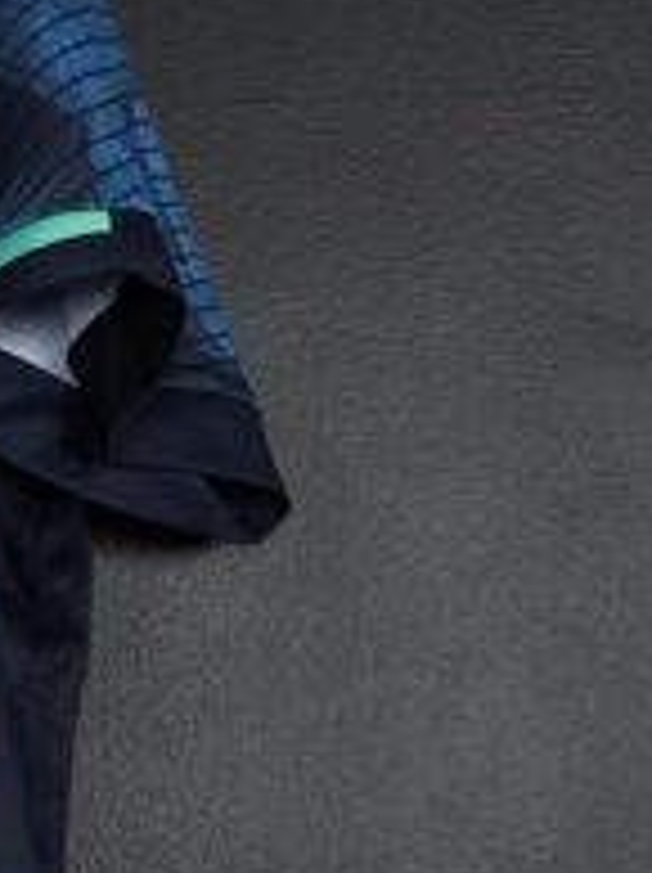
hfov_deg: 13.4
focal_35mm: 95
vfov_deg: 20.3
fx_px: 2391
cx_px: -648
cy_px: 792
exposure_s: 1/125
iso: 400
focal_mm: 6.57
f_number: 1.6
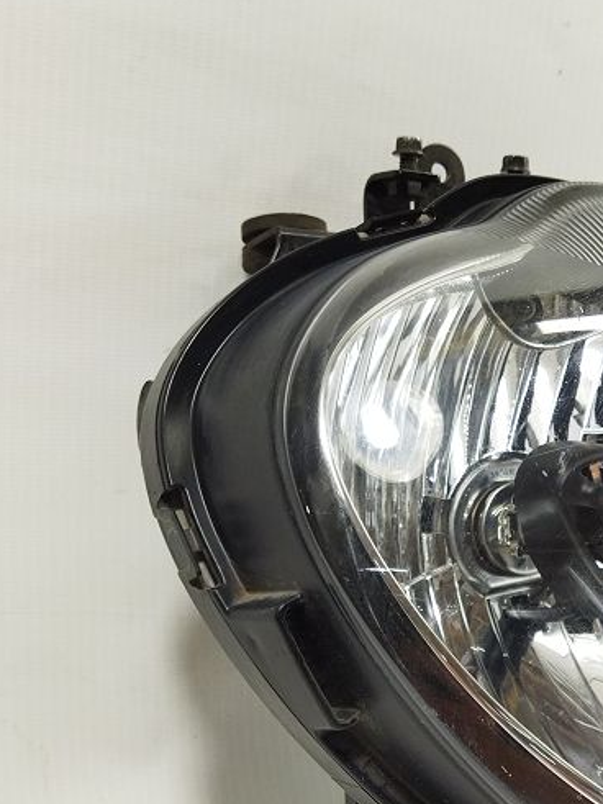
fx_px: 1534
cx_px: 465
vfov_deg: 29.2
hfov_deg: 22.0
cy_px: 542
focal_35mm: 66
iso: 132
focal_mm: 4.71
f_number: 1.79
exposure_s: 1/100
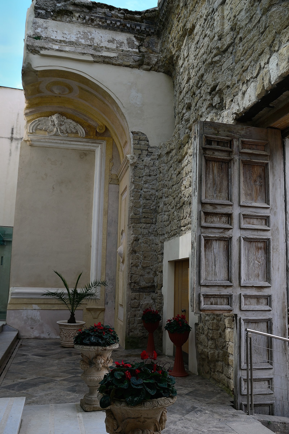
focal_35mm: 33
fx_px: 397
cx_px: 144
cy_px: 217
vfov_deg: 57.2
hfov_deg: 40.0
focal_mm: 22
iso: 100
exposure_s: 1/160
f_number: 5.6
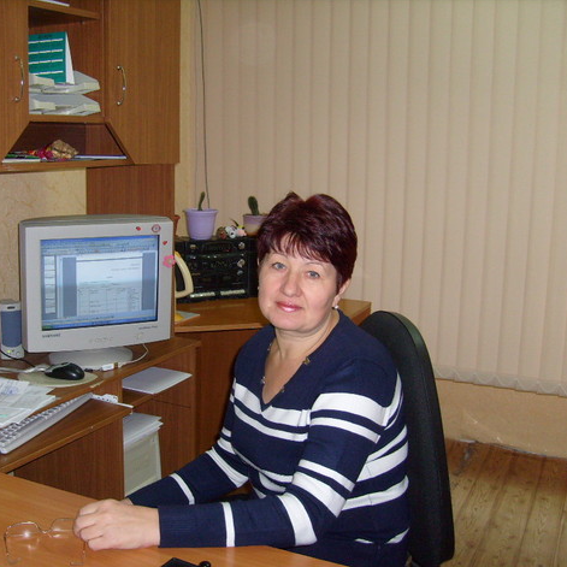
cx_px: 219
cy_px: 288
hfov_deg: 39.8
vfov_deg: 40.0
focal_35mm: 42
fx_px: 778
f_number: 2.8
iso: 100
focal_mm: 5.8
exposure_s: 1/45
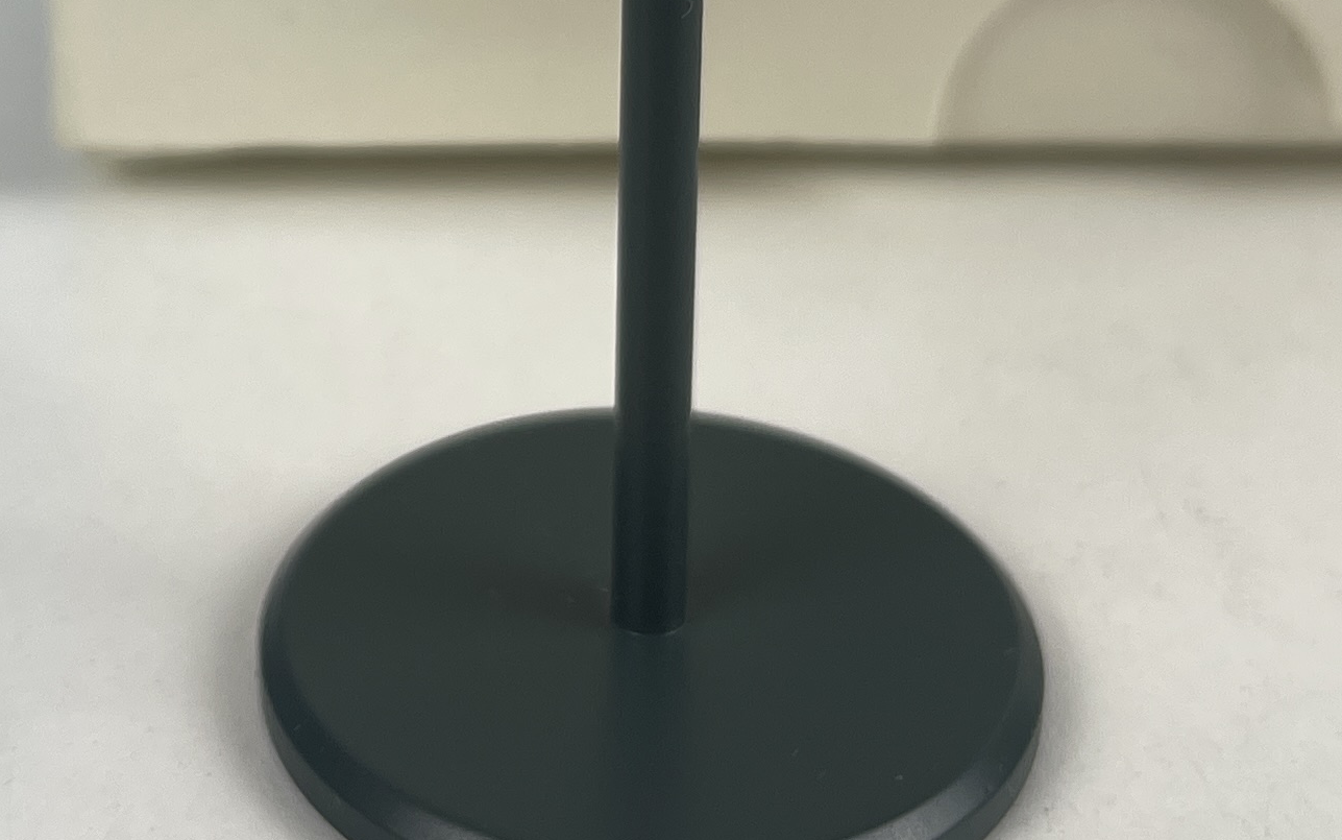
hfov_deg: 24.6
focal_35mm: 83
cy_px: -283
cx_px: 332
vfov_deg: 15.0
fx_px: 3036
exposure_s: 1/262
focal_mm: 5.1
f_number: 1.6
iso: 32
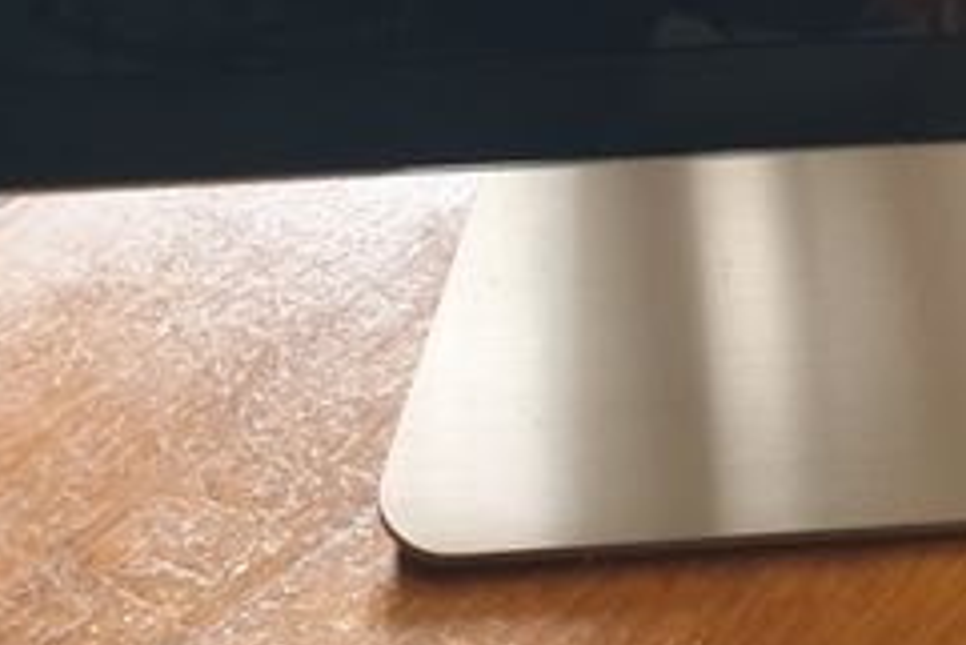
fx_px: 3007
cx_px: 750
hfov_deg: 18.1
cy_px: -693
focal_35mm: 112
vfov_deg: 11.0
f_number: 1.5
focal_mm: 4.3
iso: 250
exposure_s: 1/50
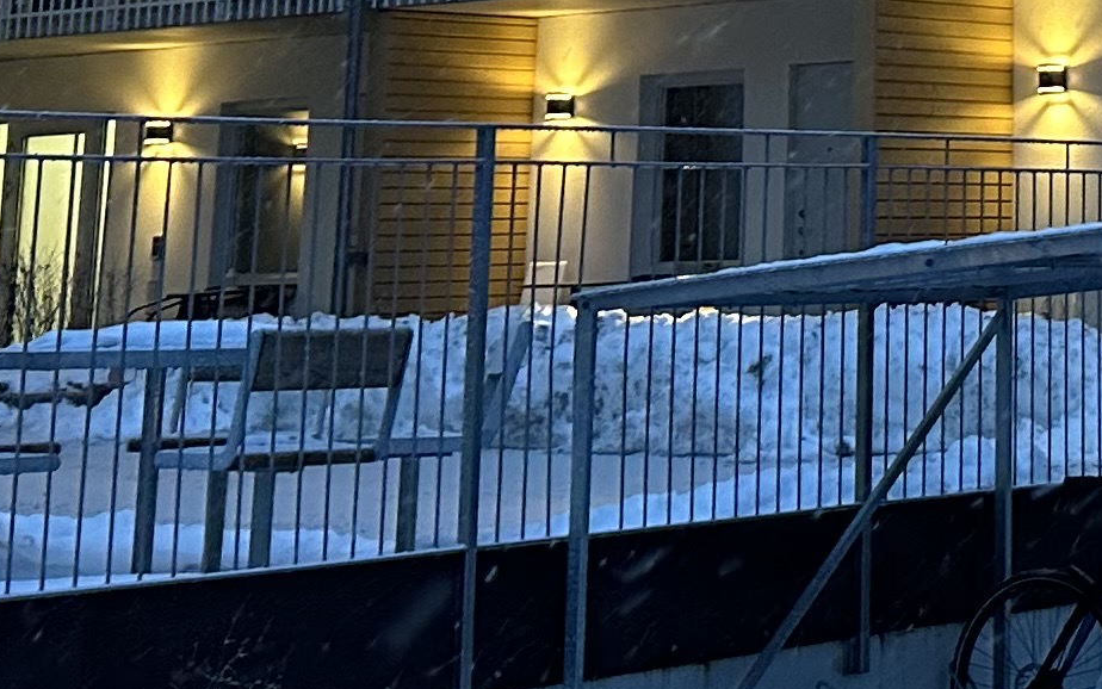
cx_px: 1175
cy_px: -659
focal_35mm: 111
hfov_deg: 18.2
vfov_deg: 10.8
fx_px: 3334
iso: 250
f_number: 1.78
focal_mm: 6.86
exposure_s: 1/50
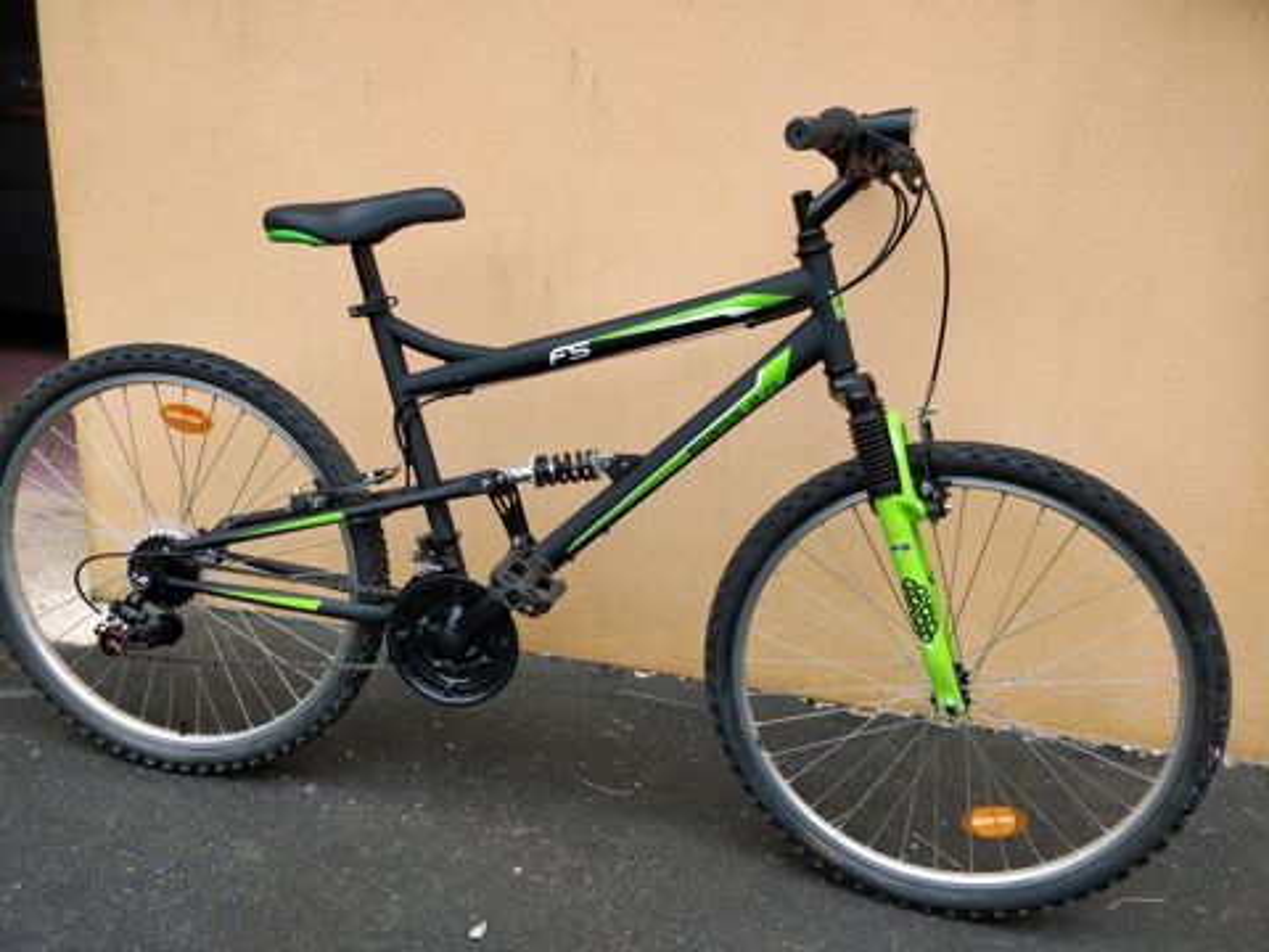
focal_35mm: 24
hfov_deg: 71.6
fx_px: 880
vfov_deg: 56.8
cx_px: 634
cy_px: 476
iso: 100
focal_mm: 4.1
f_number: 1.7
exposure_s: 1/297
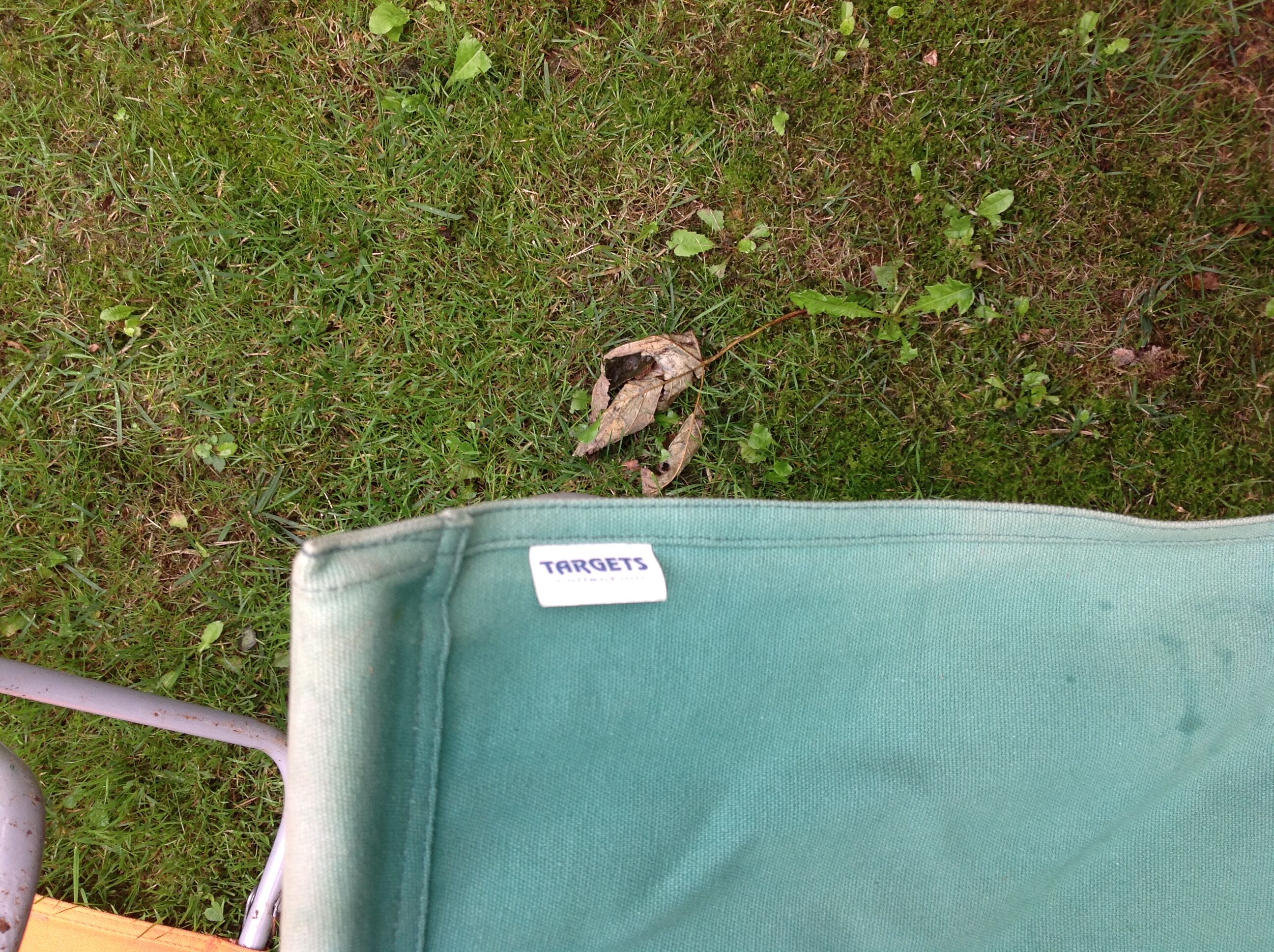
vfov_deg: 40.6
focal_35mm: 35
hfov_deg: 52.7
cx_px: 637
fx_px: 1286
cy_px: 476
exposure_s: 1/120
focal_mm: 4.28
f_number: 2.4
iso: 50
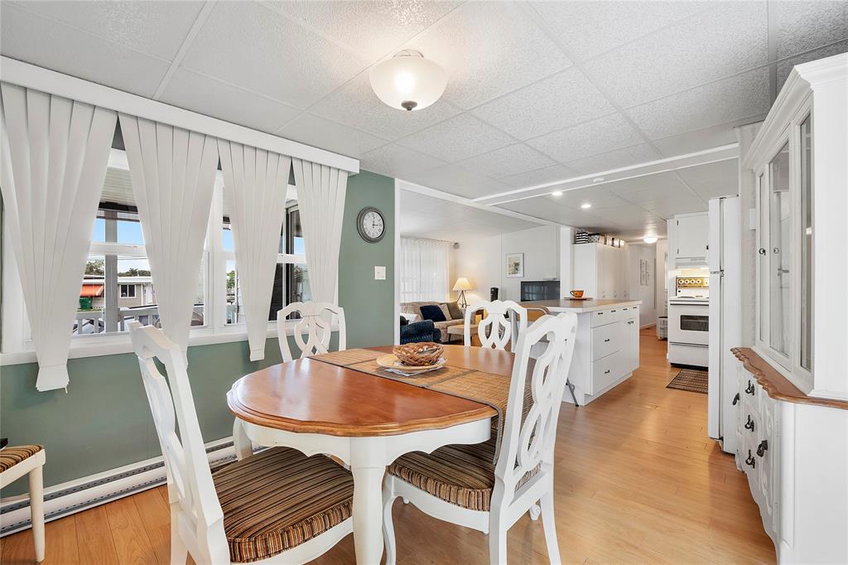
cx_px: 424
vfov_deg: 77.3
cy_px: 282
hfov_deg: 100.4
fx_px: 353
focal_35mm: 15
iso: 800
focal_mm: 10
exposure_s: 1/30
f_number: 8
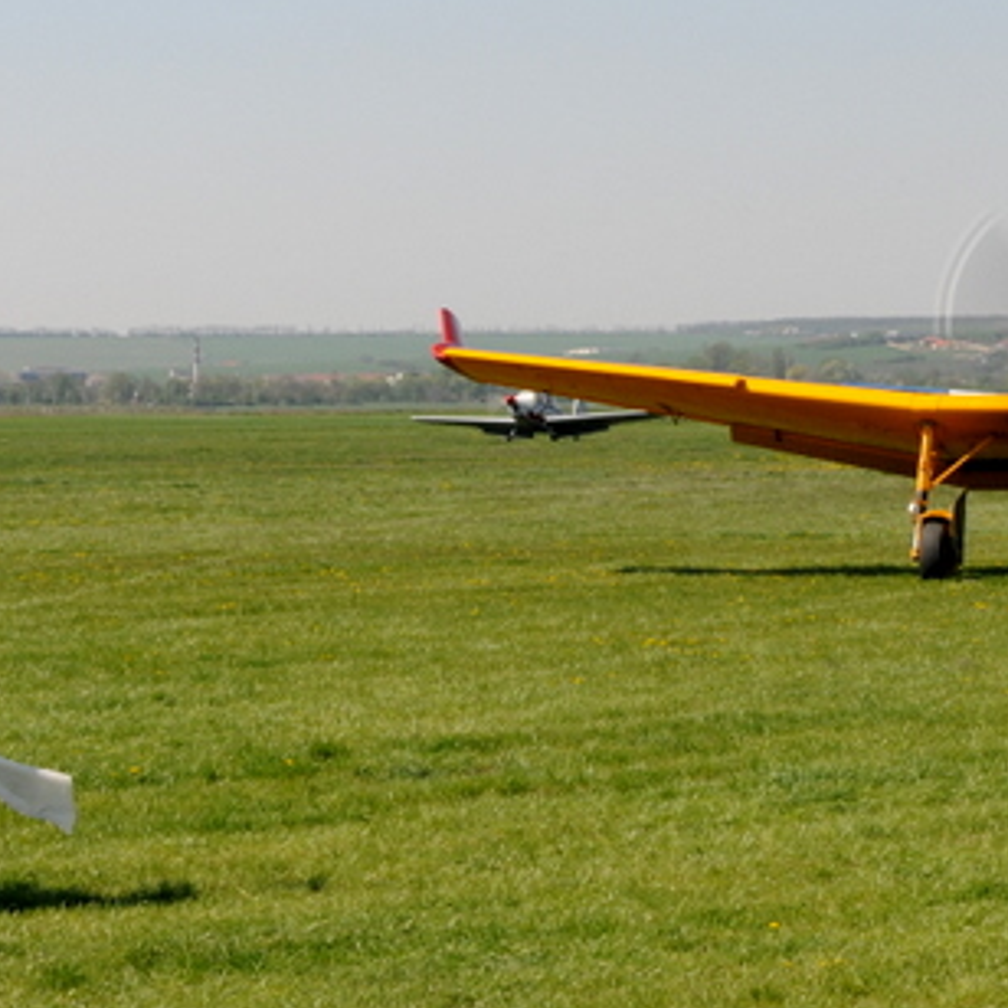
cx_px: 727
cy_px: 389
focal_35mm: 119
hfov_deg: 14.6
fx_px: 3920
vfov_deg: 14.6
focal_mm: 36
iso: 200
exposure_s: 1/100
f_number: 10
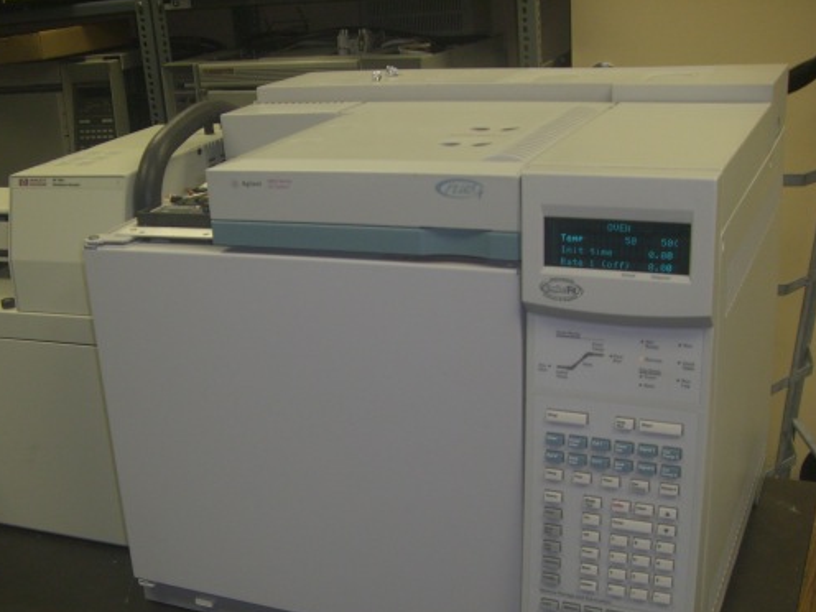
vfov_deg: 29.5
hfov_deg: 38.6
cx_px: 293
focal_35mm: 49
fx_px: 1155
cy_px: 392
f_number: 2.7
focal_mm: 6.2
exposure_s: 1/50
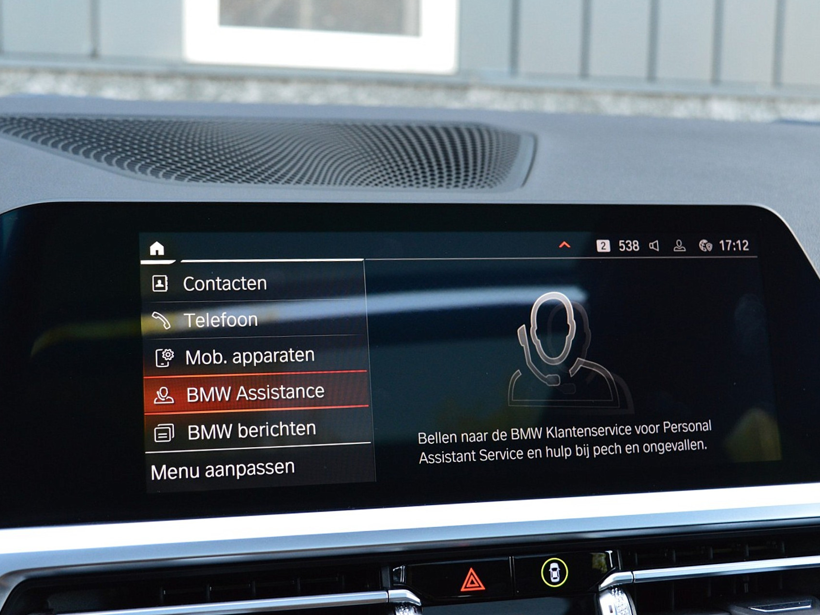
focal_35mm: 49
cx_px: 404
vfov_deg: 29.7
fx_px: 1161
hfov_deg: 38.9
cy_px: 306
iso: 800
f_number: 7.1
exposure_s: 1/60
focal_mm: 30
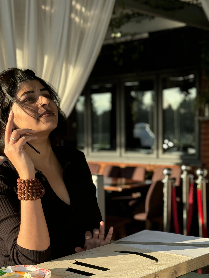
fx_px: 531
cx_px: 70
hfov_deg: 22.2
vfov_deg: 29.2
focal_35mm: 66
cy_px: 182
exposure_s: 1/854
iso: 64
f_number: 1.78
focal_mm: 6.76
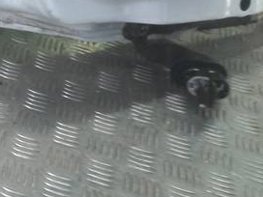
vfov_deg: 14.1
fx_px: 714
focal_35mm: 94
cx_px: -60
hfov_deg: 19.5
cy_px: -144
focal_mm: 4.6
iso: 64
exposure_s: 1/50
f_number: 1.8
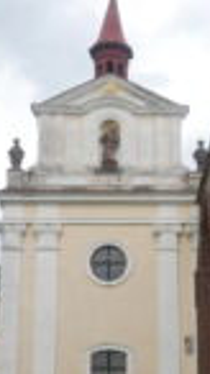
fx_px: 882
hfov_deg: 13.5
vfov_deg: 23.8
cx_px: 187
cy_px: 252
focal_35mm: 89
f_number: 6.3
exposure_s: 1/250
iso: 200
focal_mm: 17
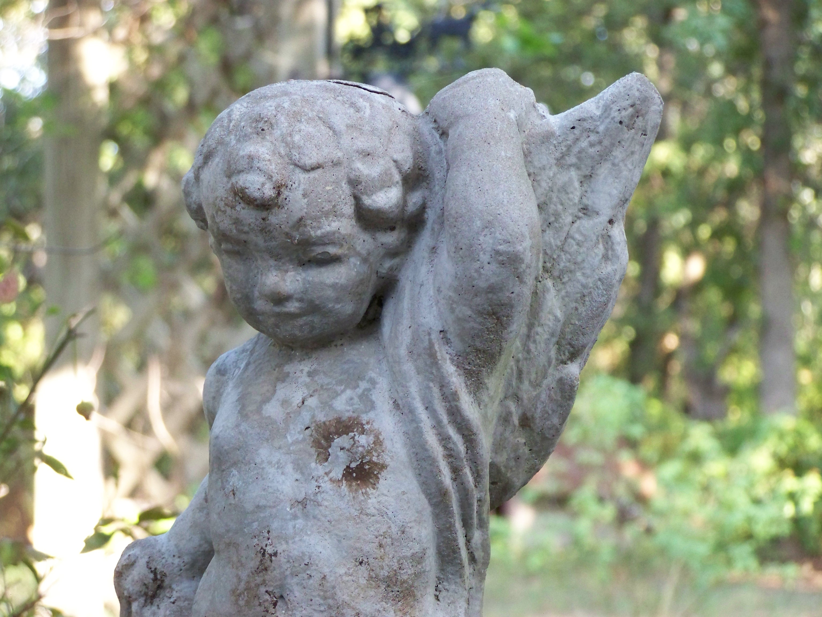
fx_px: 3040
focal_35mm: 128
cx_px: 411
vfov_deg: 11.6
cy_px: 308
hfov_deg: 15.4
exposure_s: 1/100
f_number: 3.2
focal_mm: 21.3
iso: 320
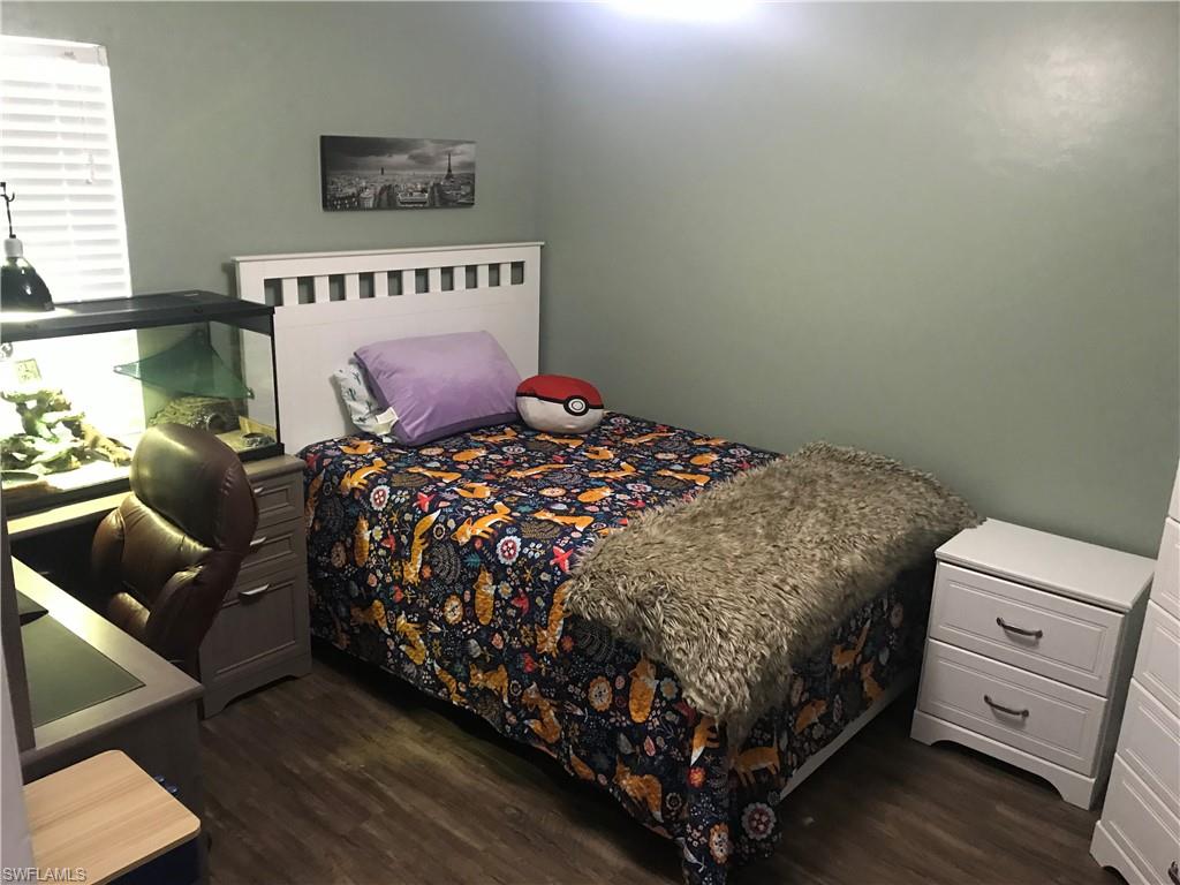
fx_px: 954
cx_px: 590
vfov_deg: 49.7
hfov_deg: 63.4
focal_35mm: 28
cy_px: 442
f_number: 1.8
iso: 100
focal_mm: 3.99
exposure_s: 1/11
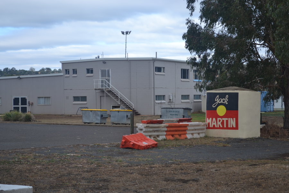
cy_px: 96
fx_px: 662
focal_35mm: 82
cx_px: 144
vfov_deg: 16.6
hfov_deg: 24.6
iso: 100
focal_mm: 55
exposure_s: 1/160
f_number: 6.3
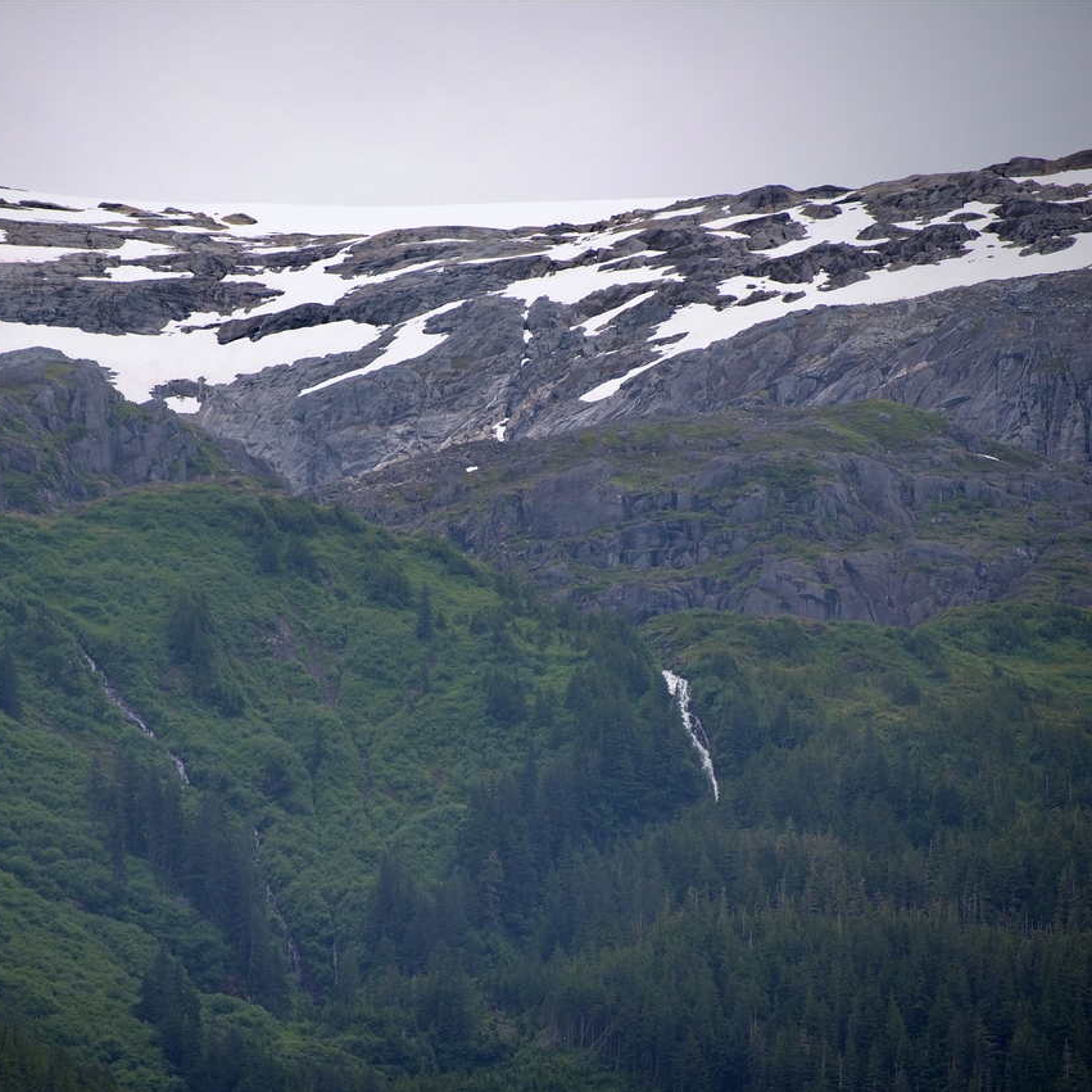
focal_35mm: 307
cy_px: 547
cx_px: 375
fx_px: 10957
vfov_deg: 5.7
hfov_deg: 5.7
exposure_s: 1/500
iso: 200
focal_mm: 240
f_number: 5.6
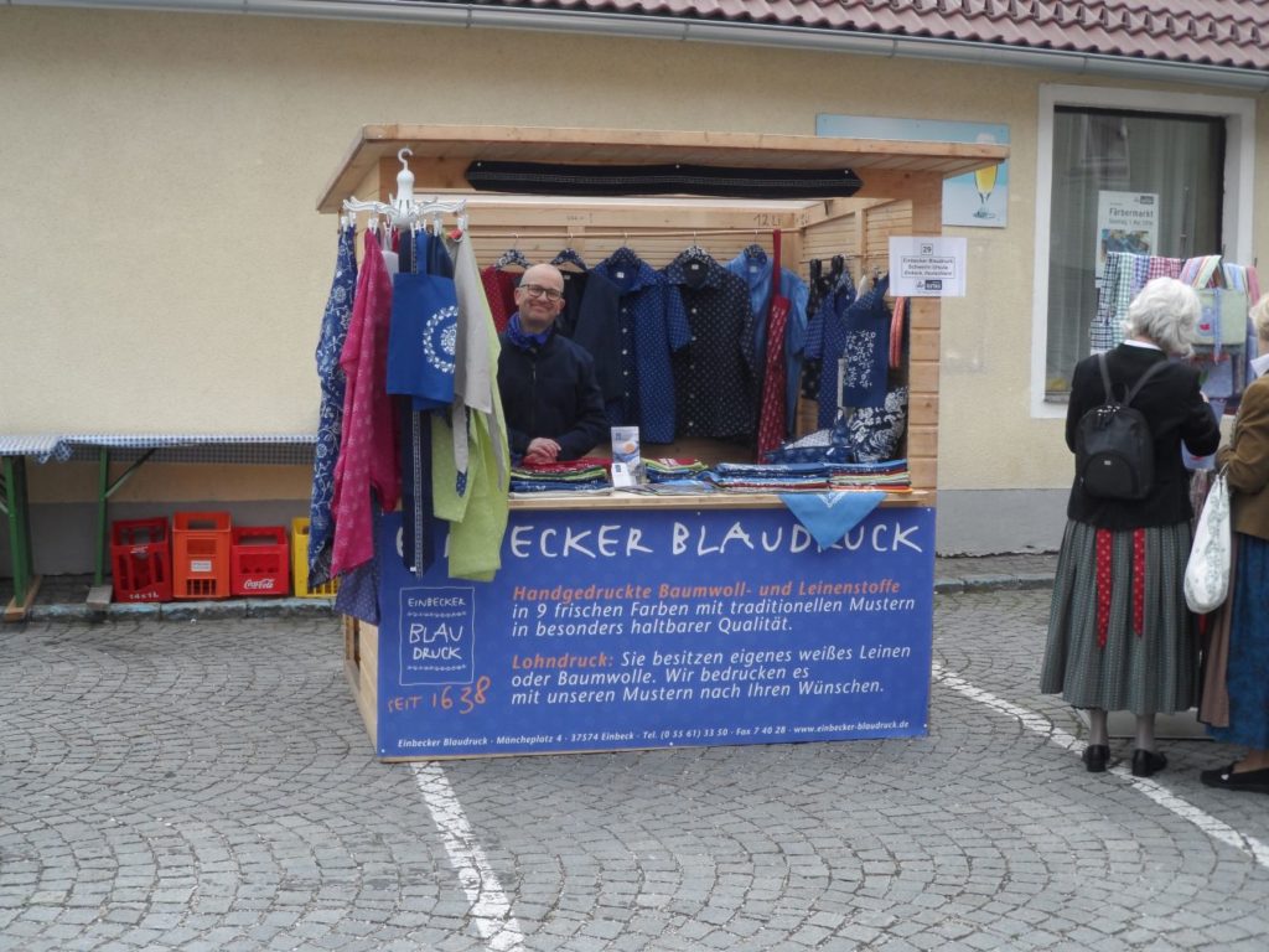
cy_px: 476
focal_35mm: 53
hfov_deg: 36.2
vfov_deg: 27.5
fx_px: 1943
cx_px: 634
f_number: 4
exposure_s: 1/180
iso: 80
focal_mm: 8.7
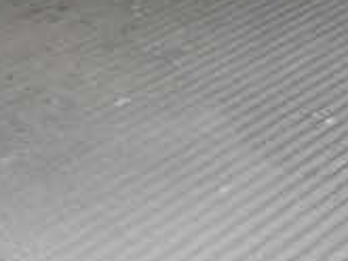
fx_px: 916
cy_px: 143
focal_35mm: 91
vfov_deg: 16.3
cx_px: 72
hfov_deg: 21.3
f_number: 5.6
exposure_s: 1/30
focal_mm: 4.5
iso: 800
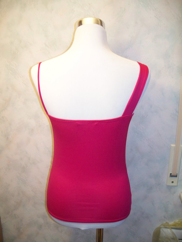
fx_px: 259
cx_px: 91
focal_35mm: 37
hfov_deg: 38.7
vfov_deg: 50.1
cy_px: 121
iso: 400
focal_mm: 7.8
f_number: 2.8
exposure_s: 1/60
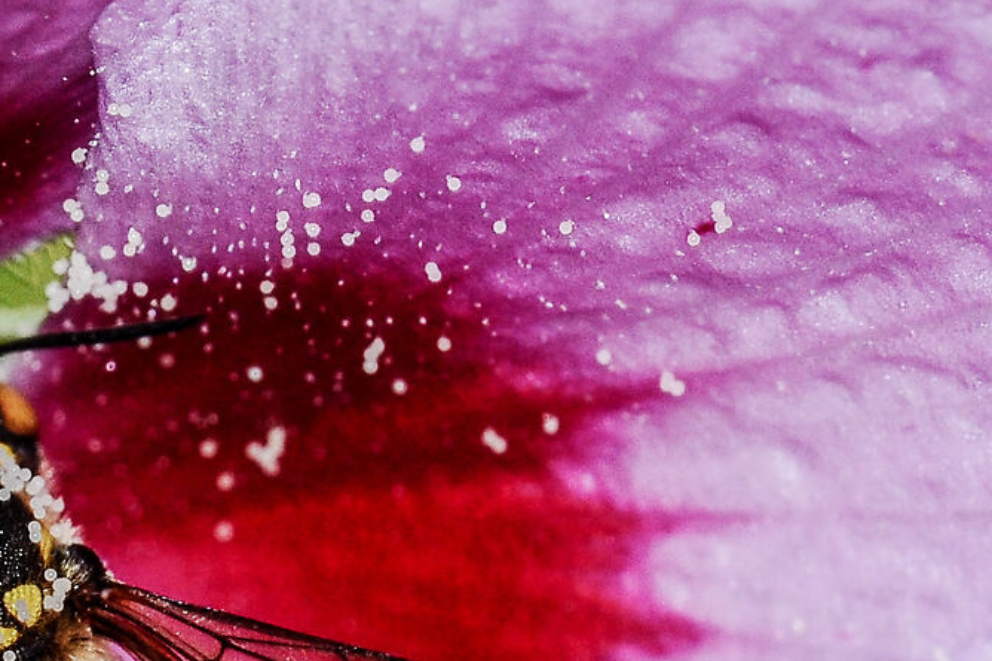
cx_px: -13
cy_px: 665
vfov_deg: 3.0
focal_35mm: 458
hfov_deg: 4.5
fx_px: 12611
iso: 500
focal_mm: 85
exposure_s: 1/160
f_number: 16
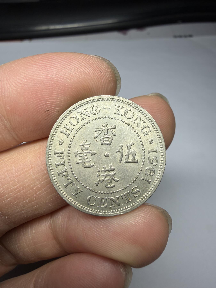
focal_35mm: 26
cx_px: 108
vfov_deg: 67.3
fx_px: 216
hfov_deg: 53.1
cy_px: 144
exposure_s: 1/135
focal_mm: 2.22
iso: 40
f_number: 2.2
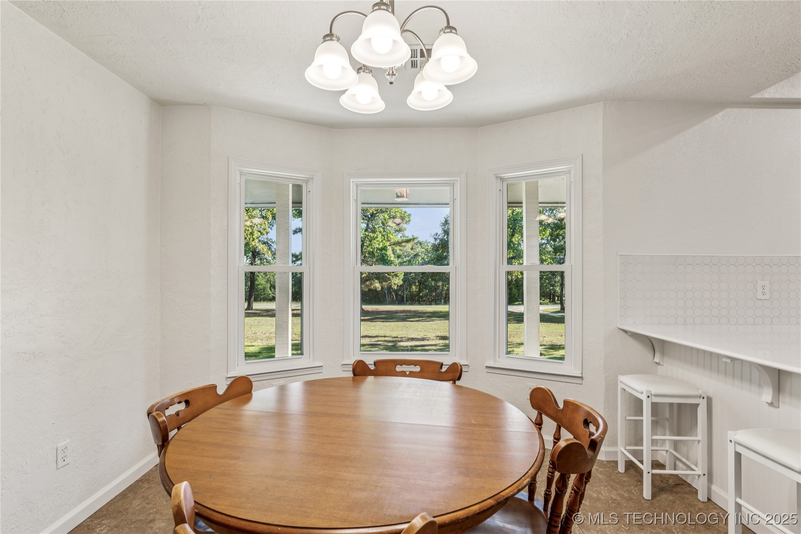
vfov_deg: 70.4
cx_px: 400
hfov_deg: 93.3
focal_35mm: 17
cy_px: 267
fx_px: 378
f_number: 7.1
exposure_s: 1/80
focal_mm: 17
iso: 640
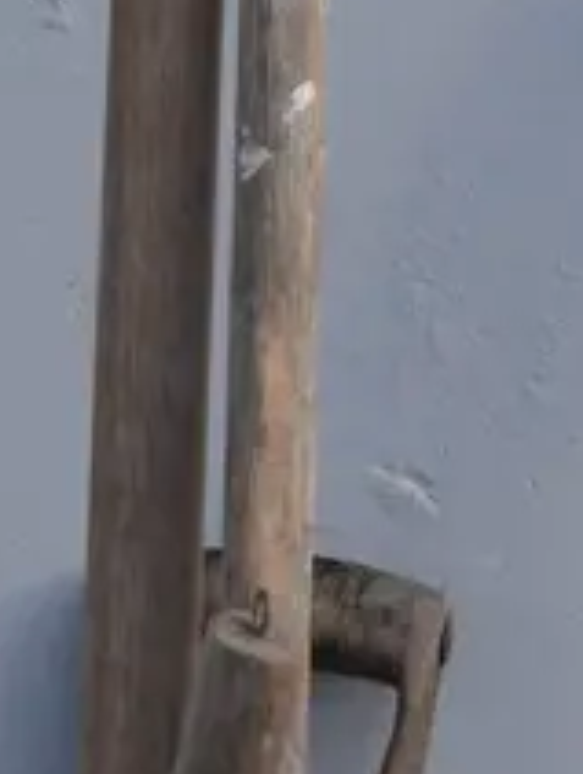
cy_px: 1665
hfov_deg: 7.6
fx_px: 4343
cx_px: 688
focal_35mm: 194
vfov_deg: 9.4
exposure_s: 1/250
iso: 200
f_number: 7.1
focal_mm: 20
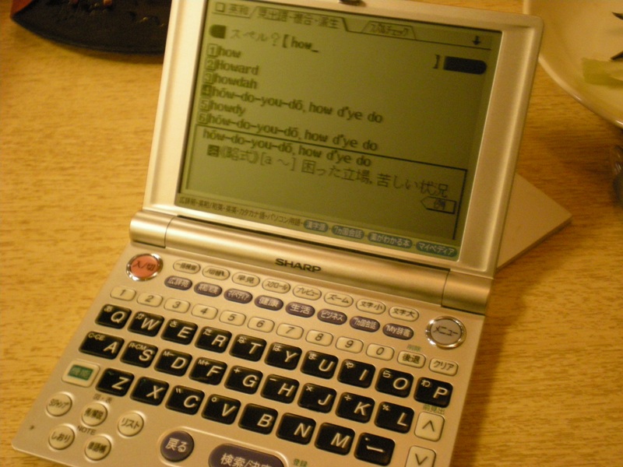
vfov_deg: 32.9
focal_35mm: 44
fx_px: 792
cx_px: 312
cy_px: 234
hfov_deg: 42.9
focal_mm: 7.4
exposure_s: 1/8
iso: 400
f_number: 3.5
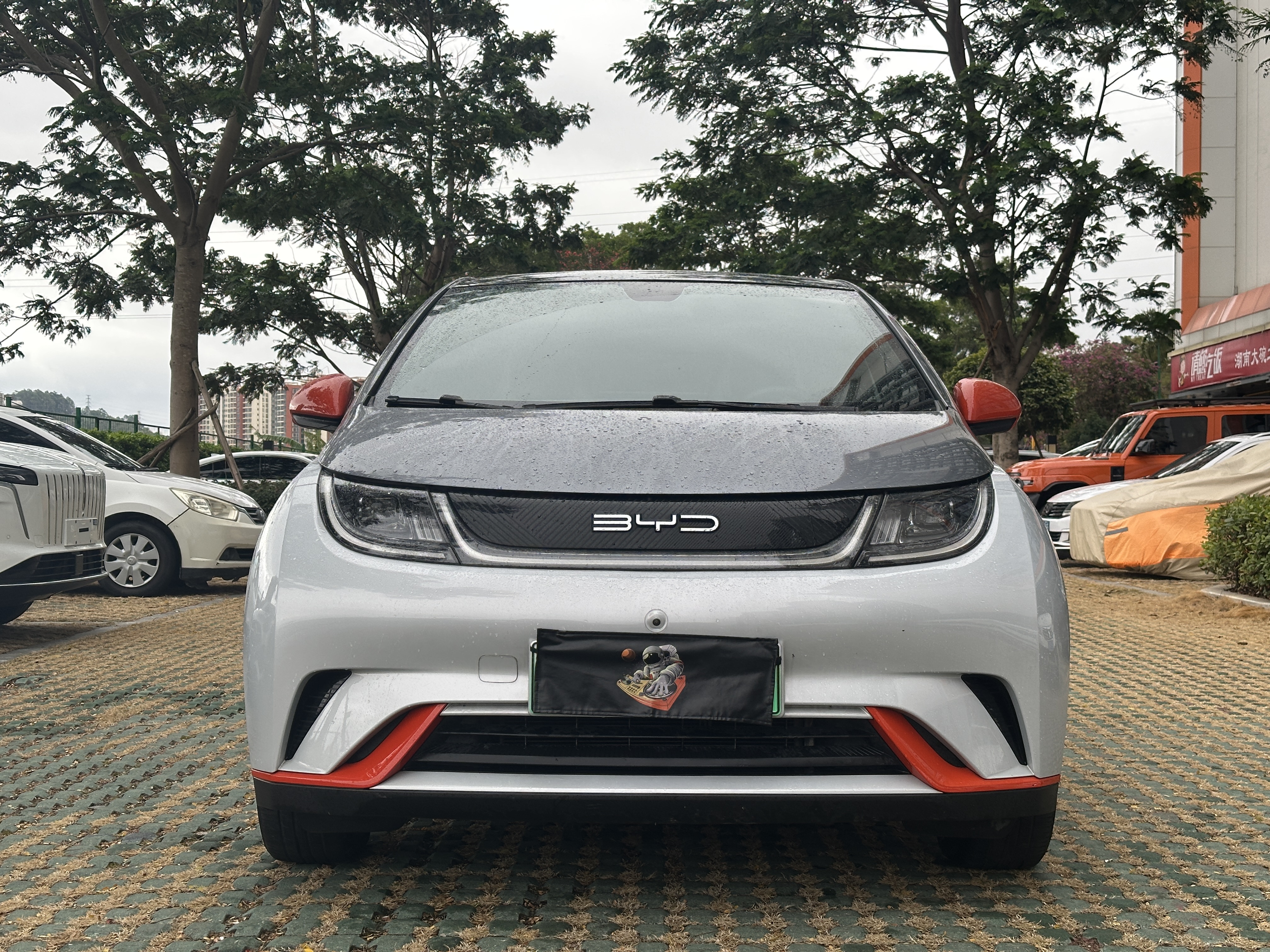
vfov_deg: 30.3
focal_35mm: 48
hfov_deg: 39.7
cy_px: 476
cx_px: 635
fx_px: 1761
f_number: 1.78
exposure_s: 1/594
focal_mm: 6.86
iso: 64
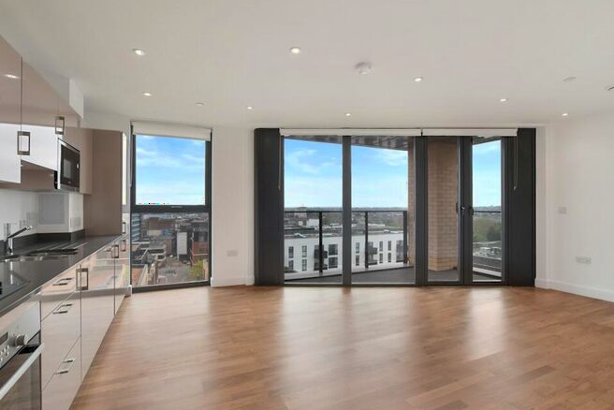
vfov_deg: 73.8
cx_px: 298
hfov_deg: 96.7
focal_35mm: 16
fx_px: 273
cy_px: 205
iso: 160
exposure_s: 1/50
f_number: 5.6
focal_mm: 10
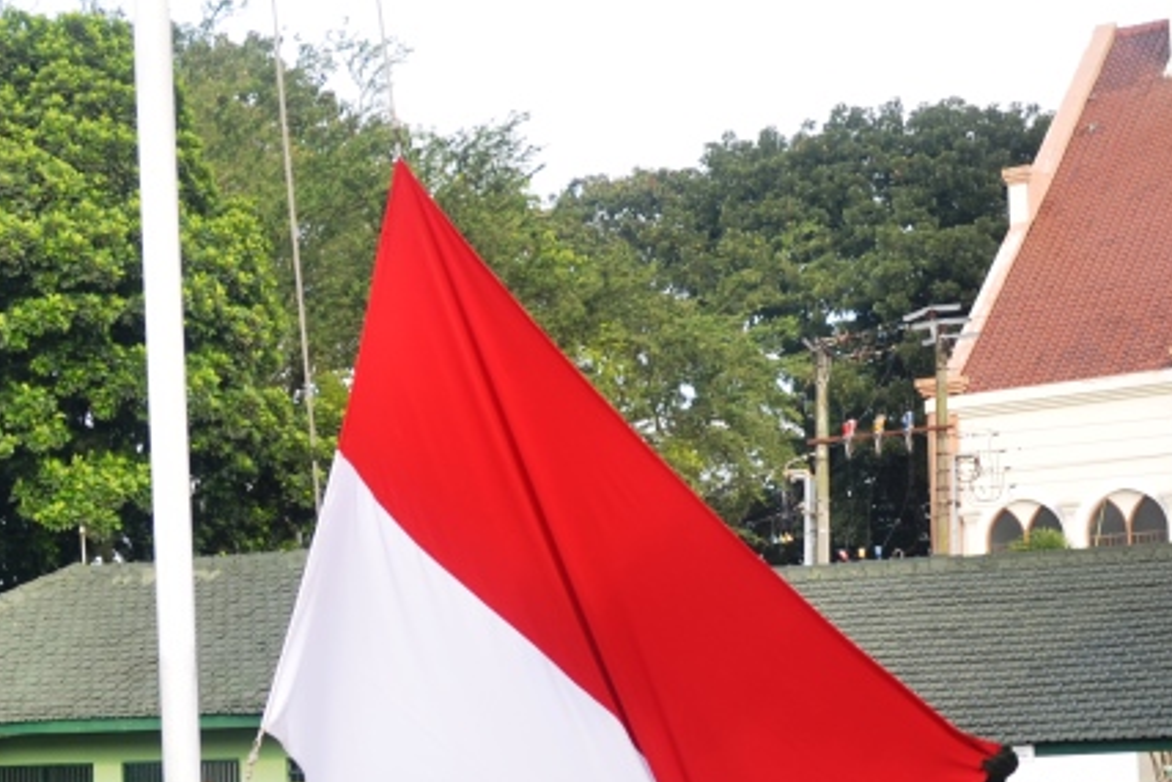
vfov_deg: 17.1
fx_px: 2573
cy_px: 648
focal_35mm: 79
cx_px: -107
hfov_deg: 24.1
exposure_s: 1/100
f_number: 3.8
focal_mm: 22
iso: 100
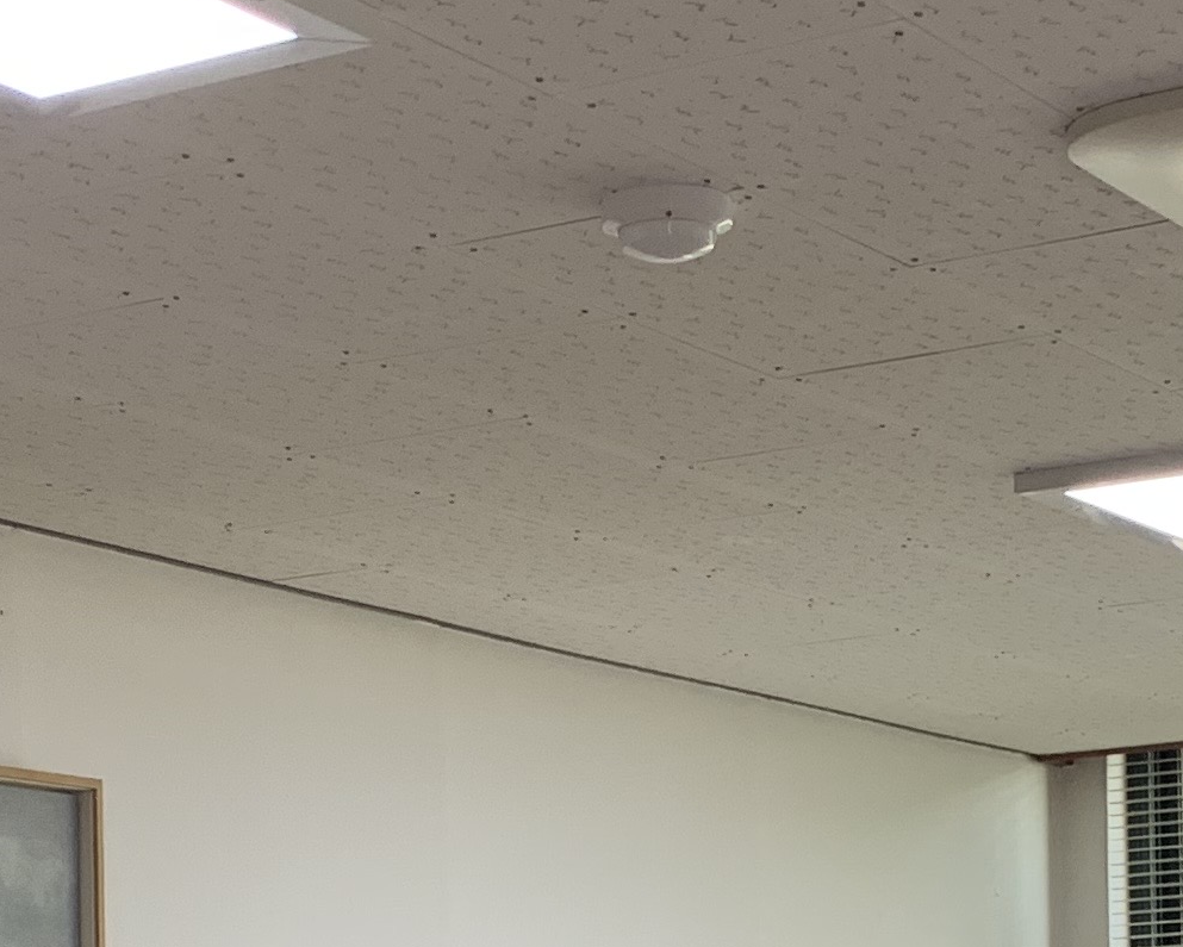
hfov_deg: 18.6
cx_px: 755
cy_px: 1440
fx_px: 3607
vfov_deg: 14.0
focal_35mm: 103
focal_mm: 4.25
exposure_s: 1/60
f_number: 1.8
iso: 50
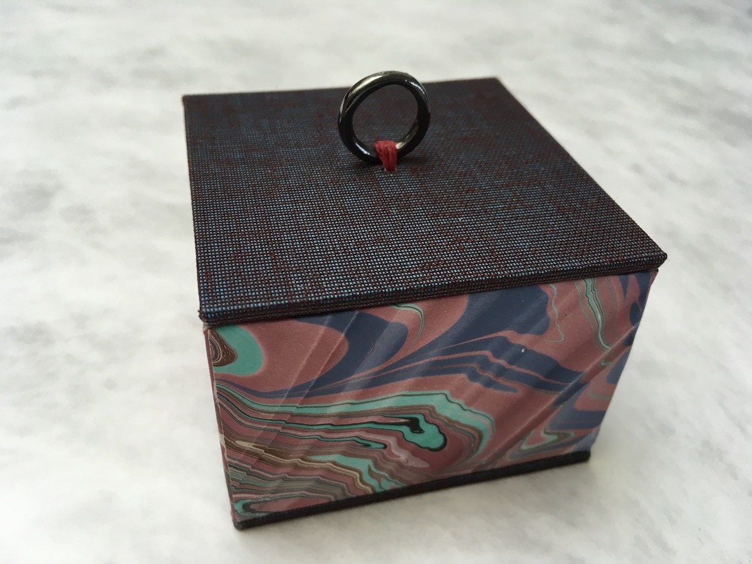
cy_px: 282
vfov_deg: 48.2
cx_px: 376
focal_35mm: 29
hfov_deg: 61.7
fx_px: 630
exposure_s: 1/40
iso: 32
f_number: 2.2
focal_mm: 4.15
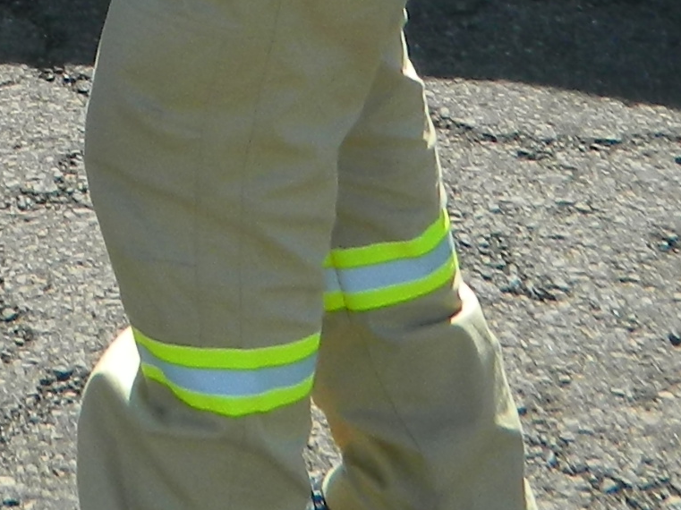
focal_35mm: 142
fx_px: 2792
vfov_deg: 9.0
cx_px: -309
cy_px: -887
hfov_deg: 13.2
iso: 80
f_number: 3.1
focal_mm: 4.5
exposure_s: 1/500
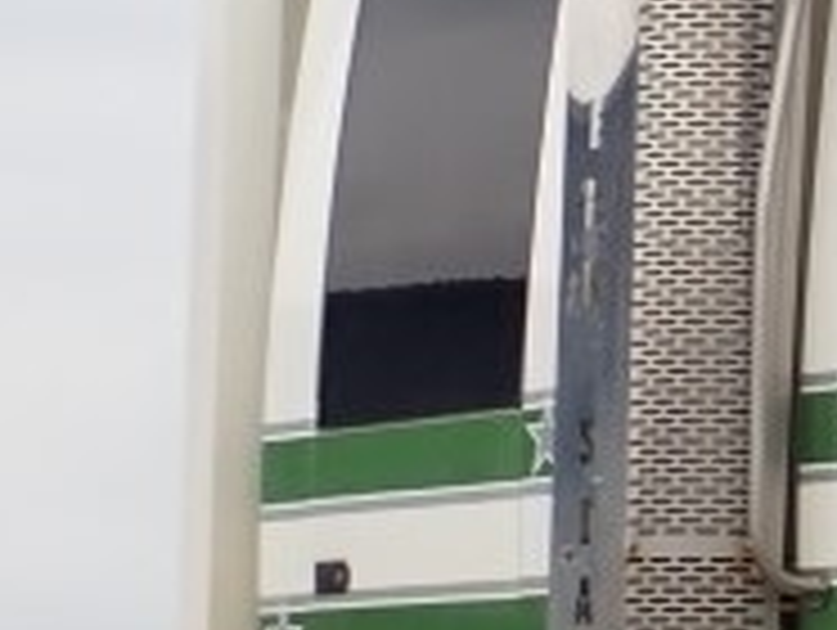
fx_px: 5859
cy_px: 328
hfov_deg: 7.9
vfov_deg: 6.2
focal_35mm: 242
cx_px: 1575
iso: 100
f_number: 4
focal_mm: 7.84
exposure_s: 1/320
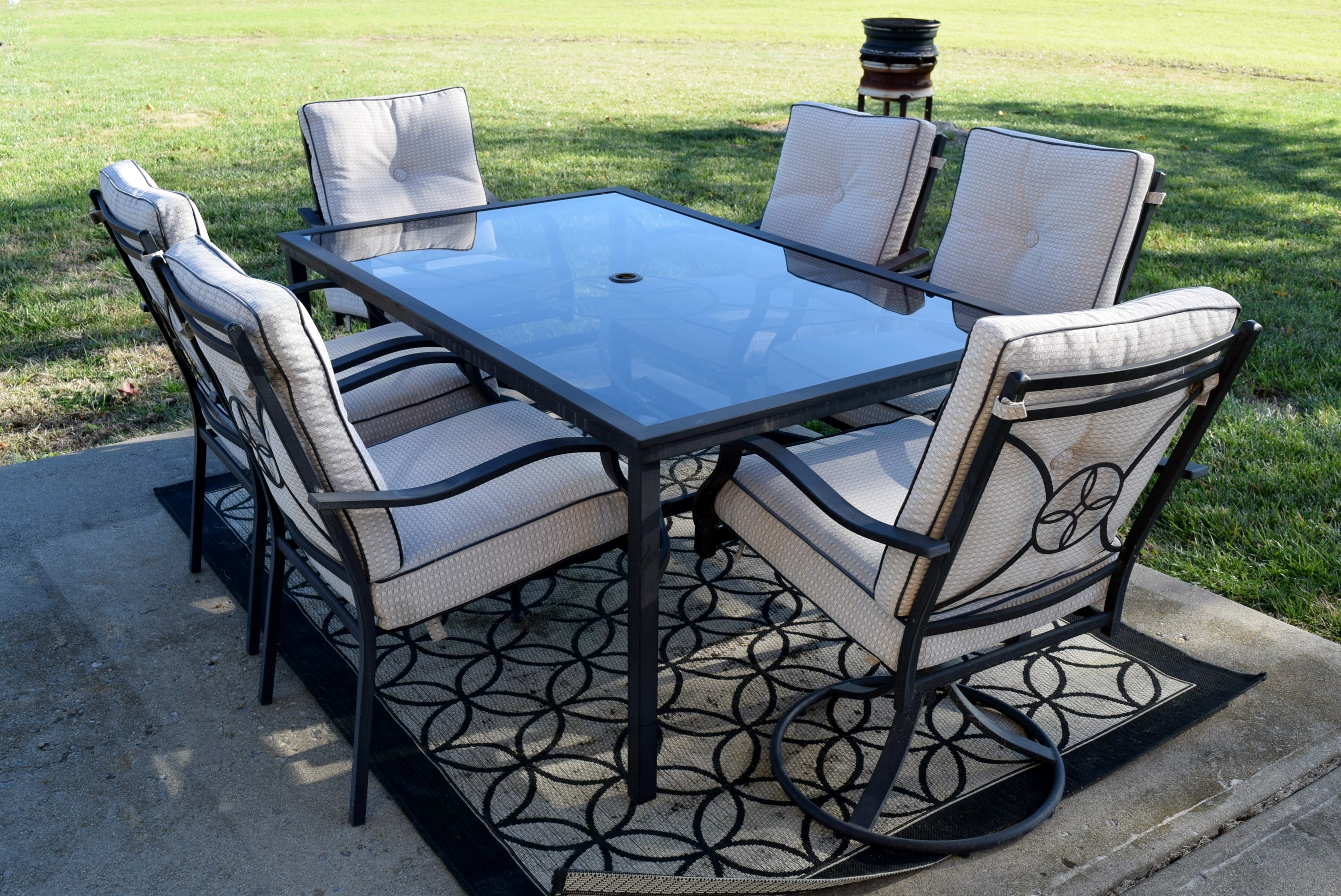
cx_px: 670
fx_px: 1342
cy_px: 448
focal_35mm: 36
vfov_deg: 36.9
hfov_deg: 53.1
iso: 360
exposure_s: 1/250
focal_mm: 24
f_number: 8
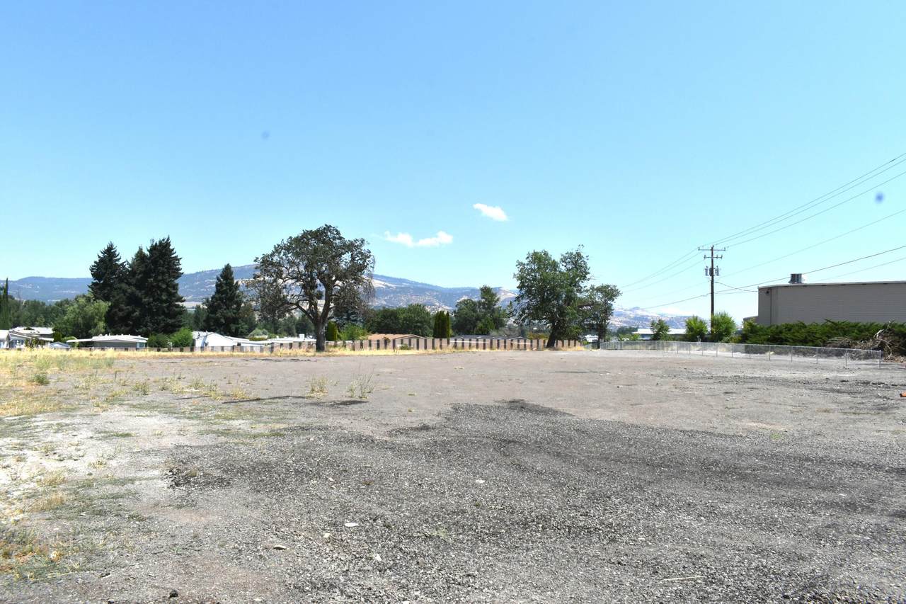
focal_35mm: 27
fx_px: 679
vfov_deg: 47.9
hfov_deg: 67.4
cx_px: 453
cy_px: 302
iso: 800
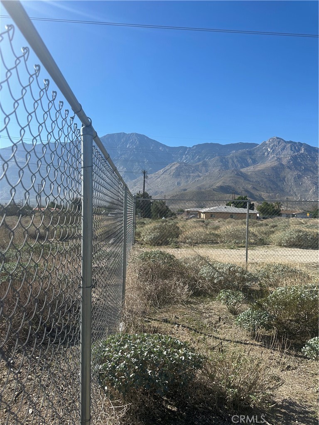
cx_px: 160
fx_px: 295
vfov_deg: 71.6
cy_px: 212
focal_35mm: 24
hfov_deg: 56.8
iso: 80
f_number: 1.78
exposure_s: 1/4348
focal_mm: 6.86
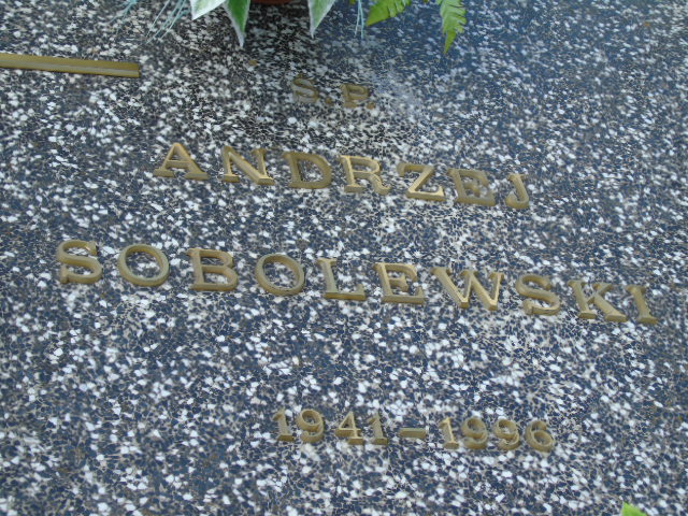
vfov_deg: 18.0
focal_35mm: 82
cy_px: 258
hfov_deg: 23.8
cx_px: 344
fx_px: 1630
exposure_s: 1/160
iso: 80
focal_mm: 15
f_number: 4.1
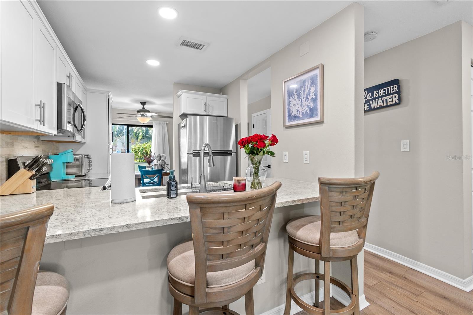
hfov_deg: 100.4
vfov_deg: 77.3
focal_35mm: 15
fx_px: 197
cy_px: 158
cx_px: 236
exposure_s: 1/3
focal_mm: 10
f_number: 7.1
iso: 100
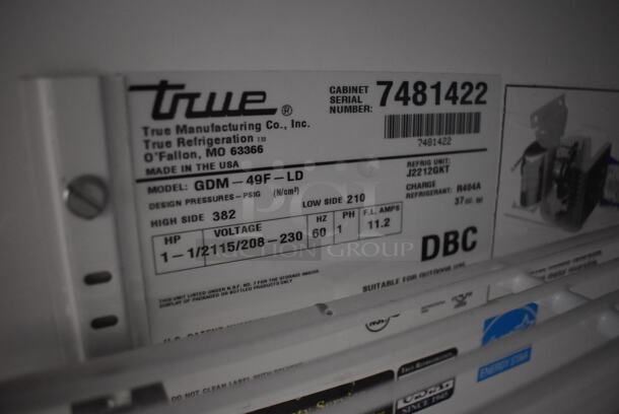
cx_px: 310
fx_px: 465
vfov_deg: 48.0
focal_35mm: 27
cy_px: 207
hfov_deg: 67.3
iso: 3200
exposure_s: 1/20
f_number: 3.5
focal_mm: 18
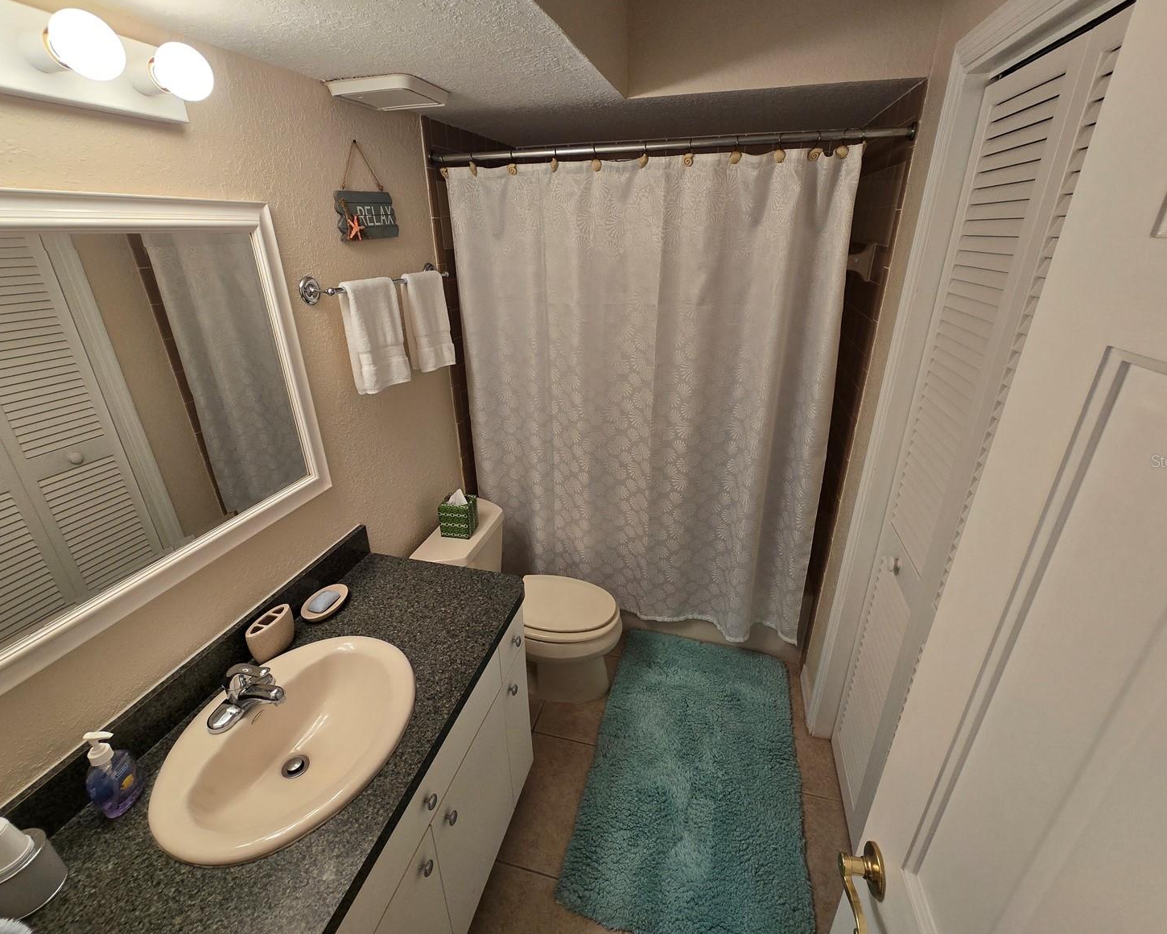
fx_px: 484
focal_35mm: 14
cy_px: 461
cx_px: 584
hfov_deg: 100.7
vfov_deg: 88.0
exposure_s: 1/60
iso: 80
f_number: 2.2
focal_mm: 2.2
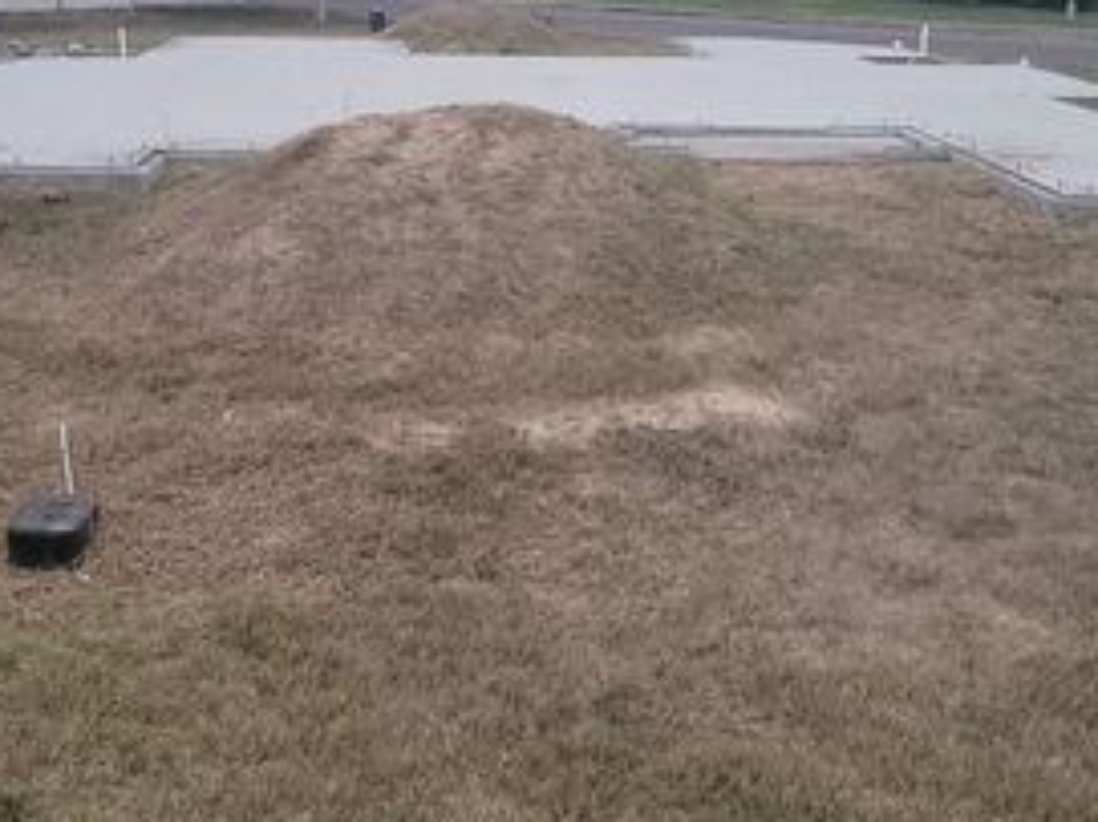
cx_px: 502
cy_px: 273
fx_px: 1522
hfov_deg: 39.6
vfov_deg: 30.0
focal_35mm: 48
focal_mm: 5.4
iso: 100
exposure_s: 1/40
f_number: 1.8
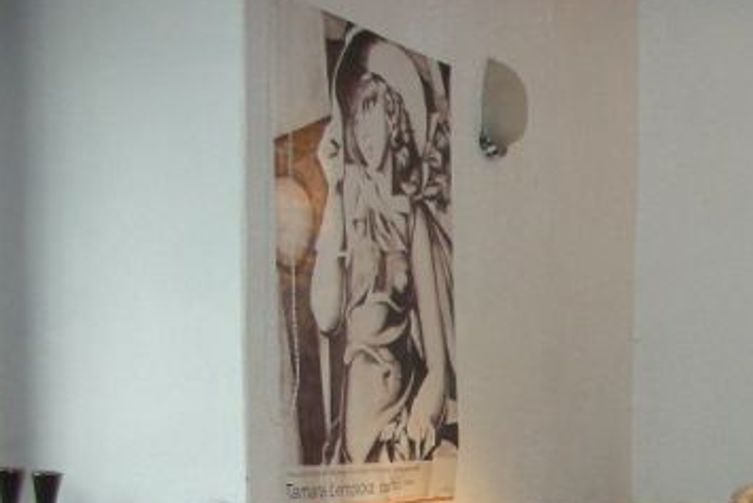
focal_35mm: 82
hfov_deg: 23.2
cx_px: 829
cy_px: 590
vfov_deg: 16.1
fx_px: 1716
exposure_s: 1/60.1
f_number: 3
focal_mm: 5.8
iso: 128
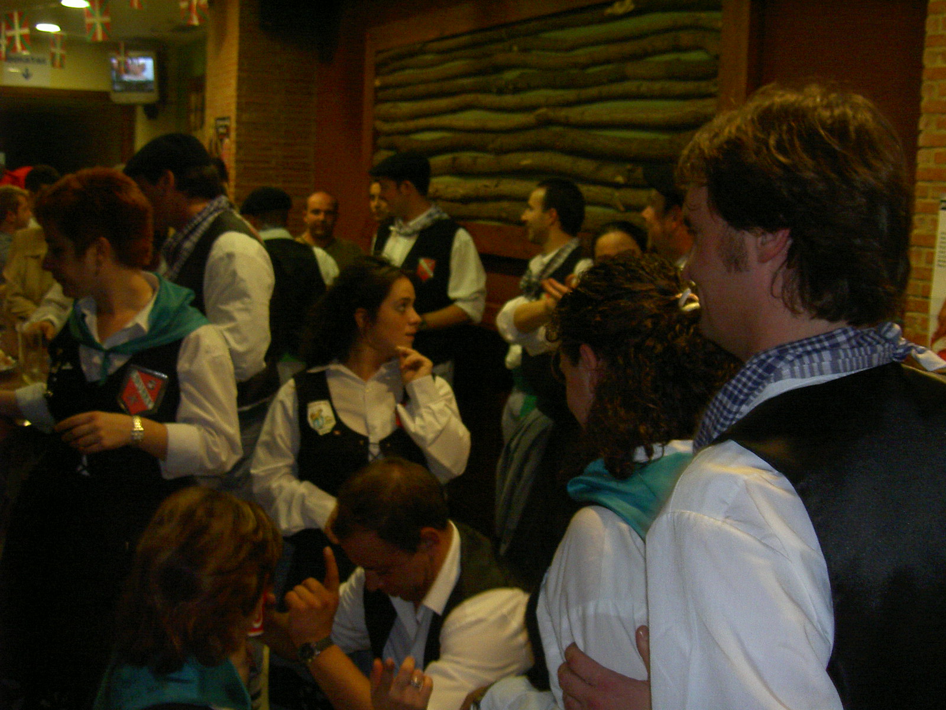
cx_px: 473
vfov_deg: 36.8
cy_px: 355
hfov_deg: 47.9
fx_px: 1066
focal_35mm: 39
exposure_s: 1/59.5
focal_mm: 8
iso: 100
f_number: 2.8
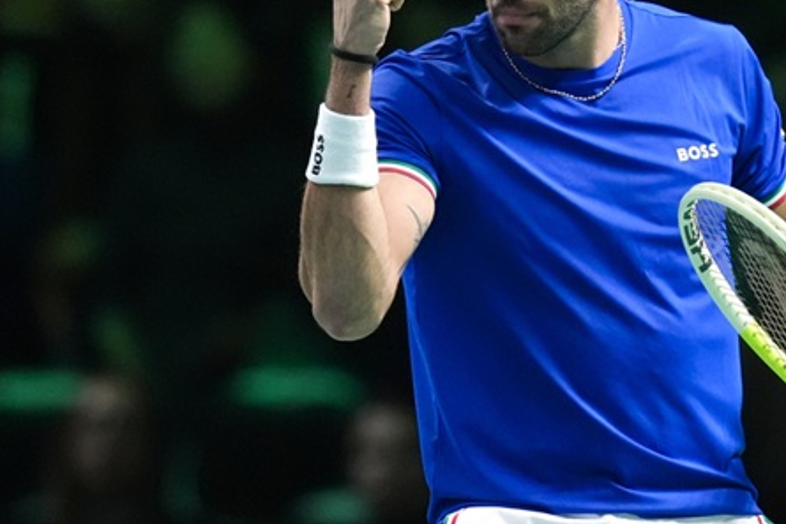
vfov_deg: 1.5
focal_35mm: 898
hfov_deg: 2.3
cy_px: 252
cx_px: 456
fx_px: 19612
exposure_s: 1/2000
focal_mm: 400
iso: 6400
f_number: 3.2
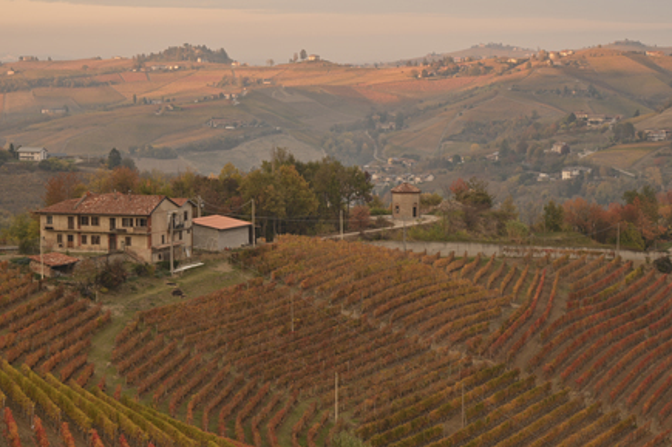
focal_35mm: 111
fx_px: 2070
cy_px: 215
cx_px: 331
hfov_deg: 18.4
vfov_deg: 12.3
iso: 100
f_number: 14
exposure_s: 1/4
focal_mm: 105
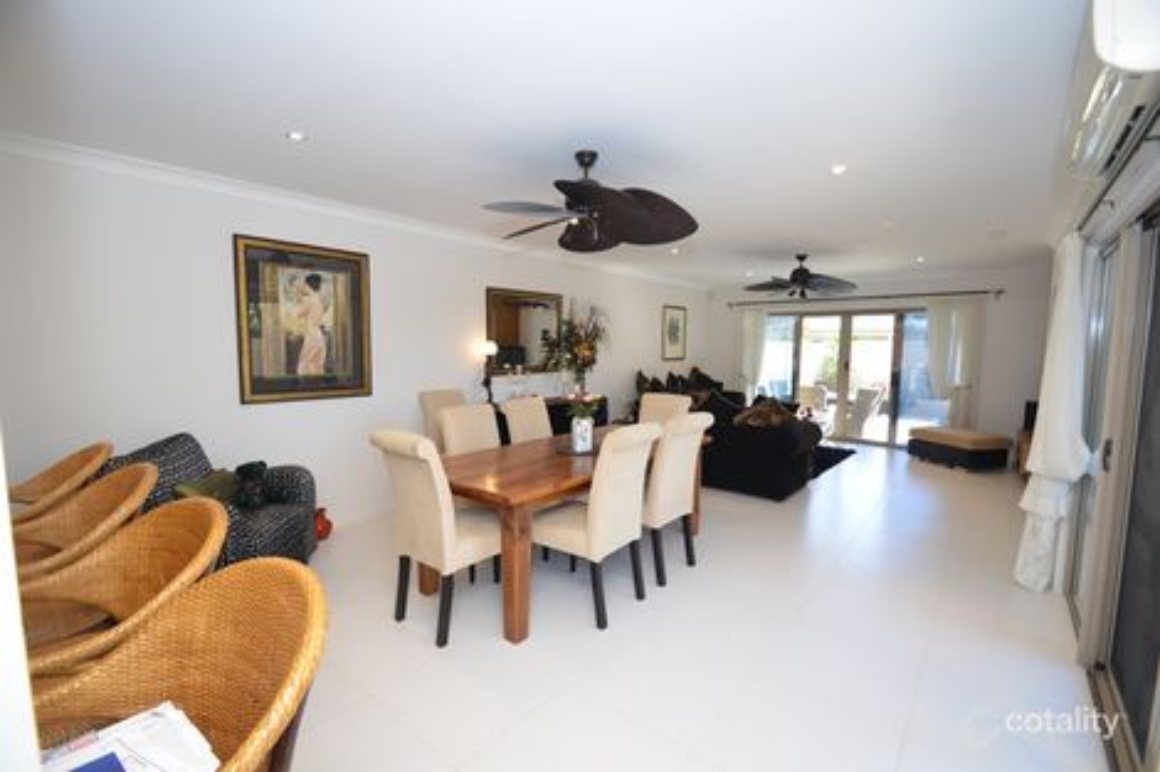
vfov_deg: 77.3
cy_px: 386
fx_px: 483
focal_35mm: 15
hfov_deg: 100.4
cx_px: 580
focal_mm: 10
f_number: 4
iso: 400
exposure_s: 1/60
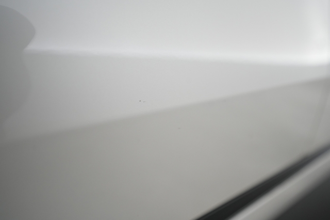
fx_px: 257
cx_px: 165
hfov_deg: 65.5
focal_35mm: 28
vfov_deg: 46.4
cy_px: 110
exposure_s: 1/100
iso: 2000
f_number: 4.5
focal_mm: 28
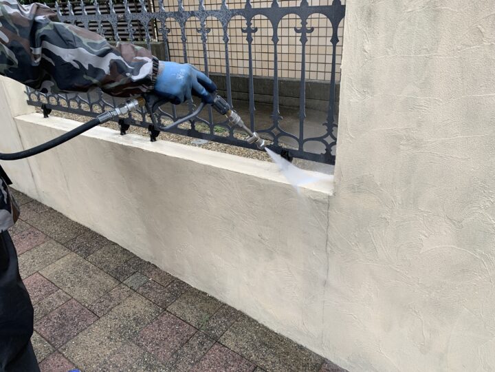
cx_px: 248
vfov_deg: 53.1
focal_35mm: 26
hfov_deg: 67.3
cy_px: 186
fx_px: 372
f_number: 1.8
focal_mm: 4.25
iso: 25
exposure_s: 1/145
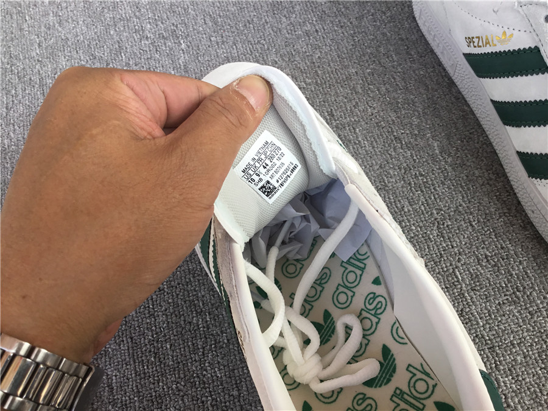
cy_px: 206
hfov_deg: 58.4
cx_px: 274
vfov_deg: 45.4
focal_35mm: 31
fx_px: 491
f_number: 2.4
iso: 25
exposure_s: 1/240
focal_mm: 3.3
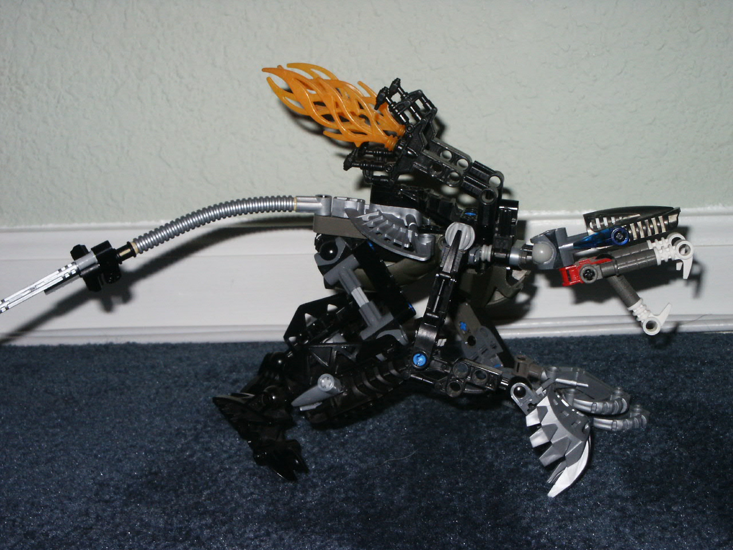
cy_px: 275
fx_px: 1398
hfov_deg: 29.4
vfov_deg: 22.3
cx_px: 366
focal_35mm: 66
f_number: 8
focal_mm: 13.68
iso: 200
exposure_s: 1/60
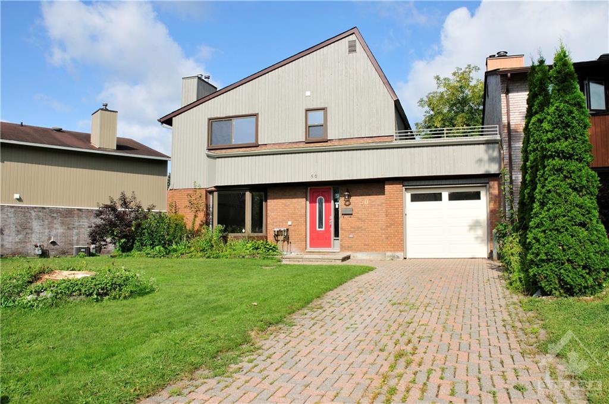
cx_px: 304
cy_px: 202
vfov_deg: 47.8
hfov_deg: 67.5
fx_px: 456
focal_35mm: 27
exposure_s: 1/200
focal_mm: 18
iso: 200
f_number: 11
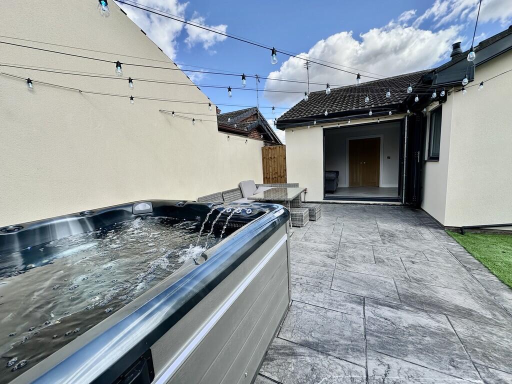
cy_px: 192
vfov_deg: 85.7
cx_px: 256
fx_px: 207
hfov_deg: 102.1
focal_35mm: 14
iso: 40
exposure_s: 1/1006
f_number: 2.2
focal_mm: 2.22
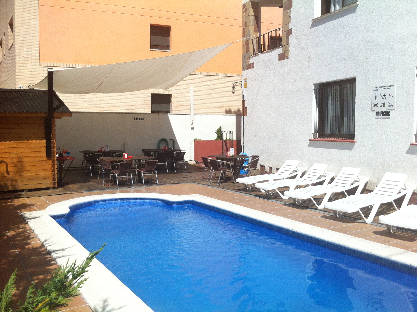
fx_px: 421
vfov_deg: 40.6
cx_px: 208
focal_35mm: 35
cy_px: 156
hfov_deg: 52.7
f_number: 2.8
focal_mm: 3.85
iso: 100
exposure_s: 1/2773
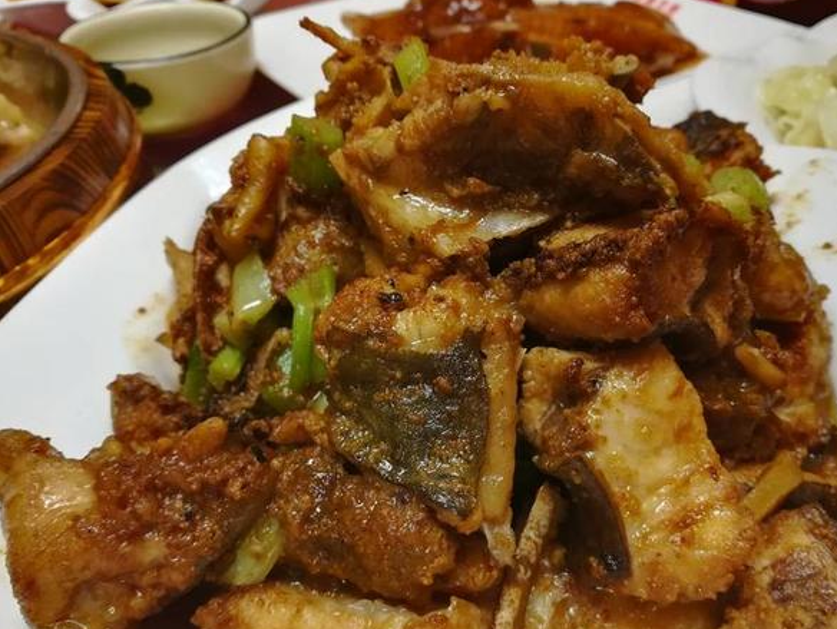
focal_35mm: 32
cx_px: 445
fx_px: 774
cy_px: 368
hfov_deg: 56.7
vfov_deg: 44.1
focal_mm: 3.83
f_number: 2.2
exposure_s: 1/33.3
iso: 100
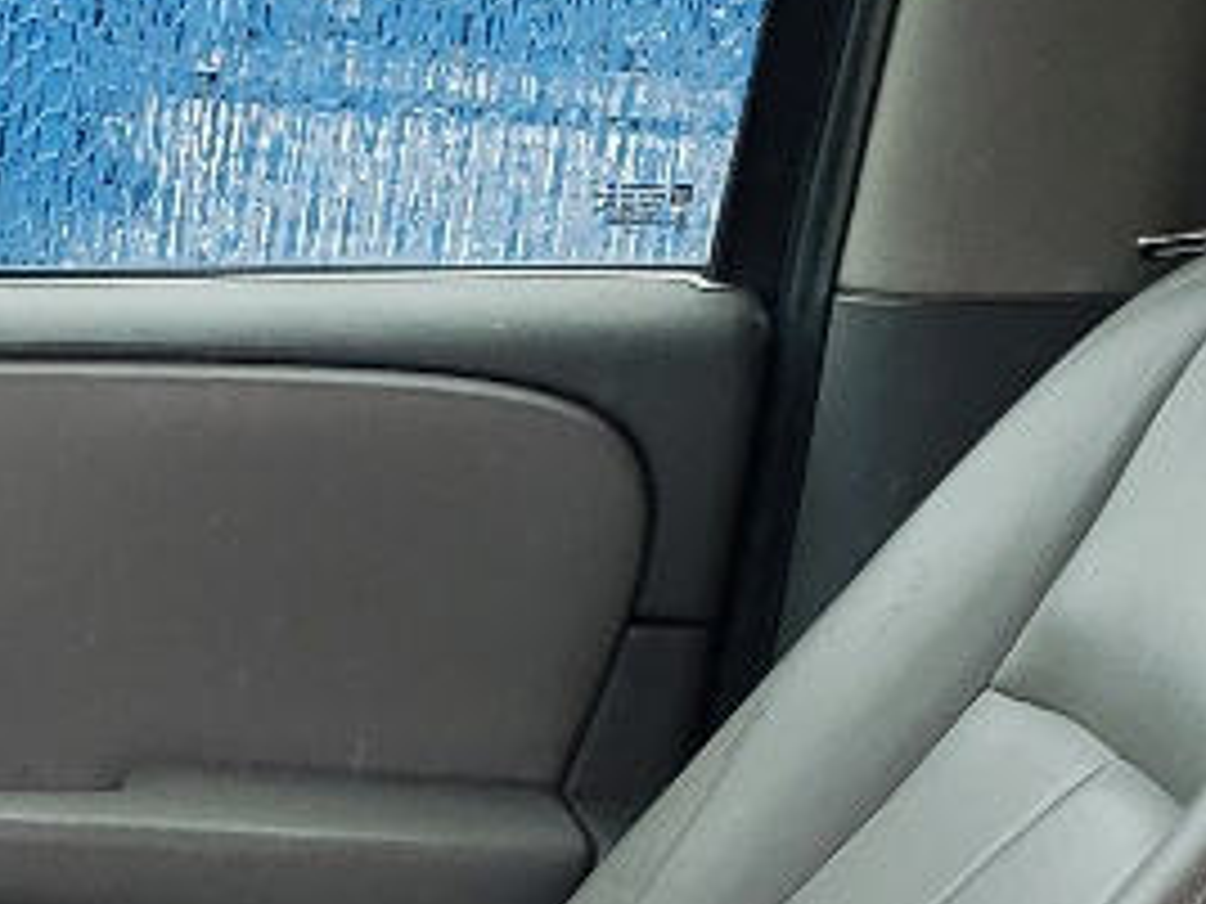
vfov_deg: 9.2
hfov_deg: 12.4
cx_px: -302
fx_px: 5400
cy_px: 1588
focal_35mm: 155
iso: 50
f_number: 1.5
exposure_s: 1/435
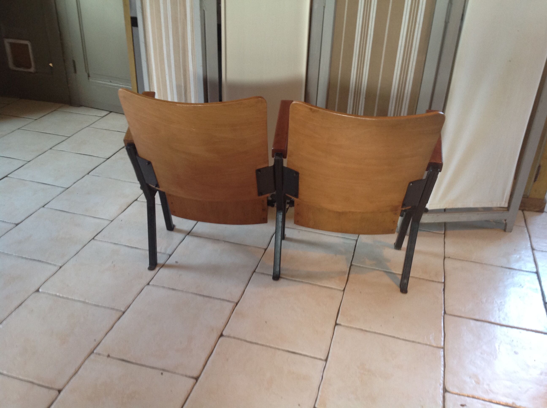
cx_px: 274
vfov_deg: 40.6
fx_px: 552
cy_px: 204
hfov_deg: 52.7
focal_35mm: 35
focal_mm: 4.28
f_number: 2.4
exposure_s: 1/17
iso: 100
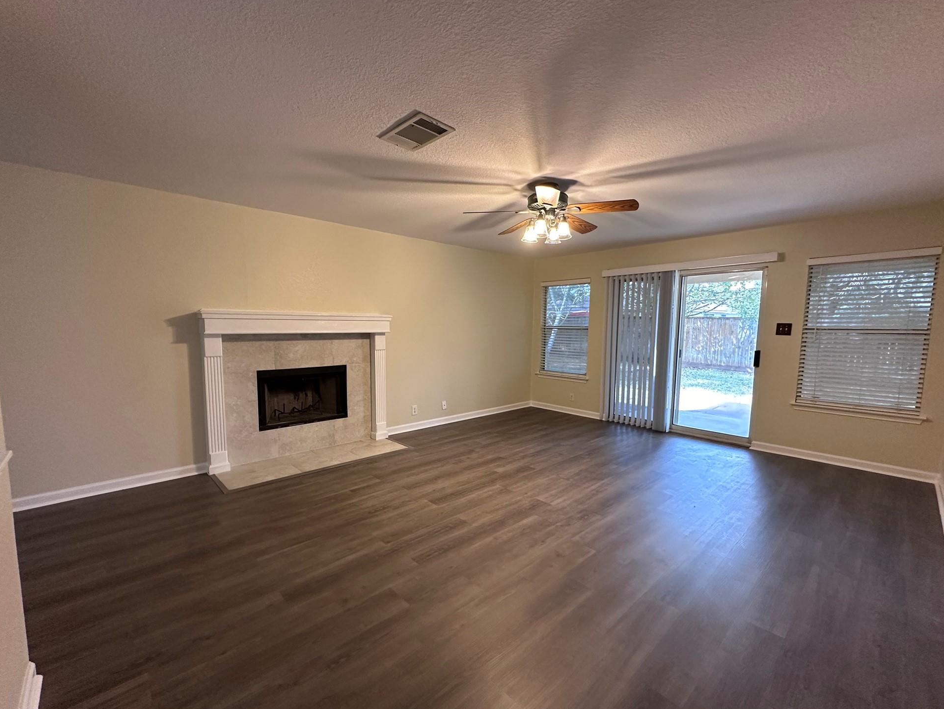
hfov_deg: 98.2
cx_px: 464
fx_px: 409
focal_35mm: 15
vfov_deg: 81.7
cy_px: 367
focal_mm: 2.22
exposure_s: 1/60
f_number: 2.2
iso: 250
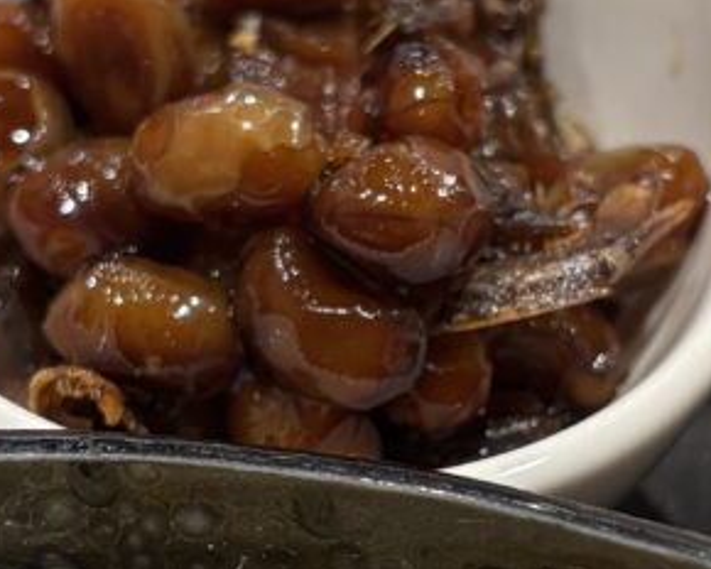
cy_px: 348
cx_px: 439
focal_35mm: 112
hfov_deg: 17.1
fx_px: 2357
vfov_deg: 13.8
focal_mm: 5.96
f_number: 1.6
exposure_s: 1/60
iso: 200
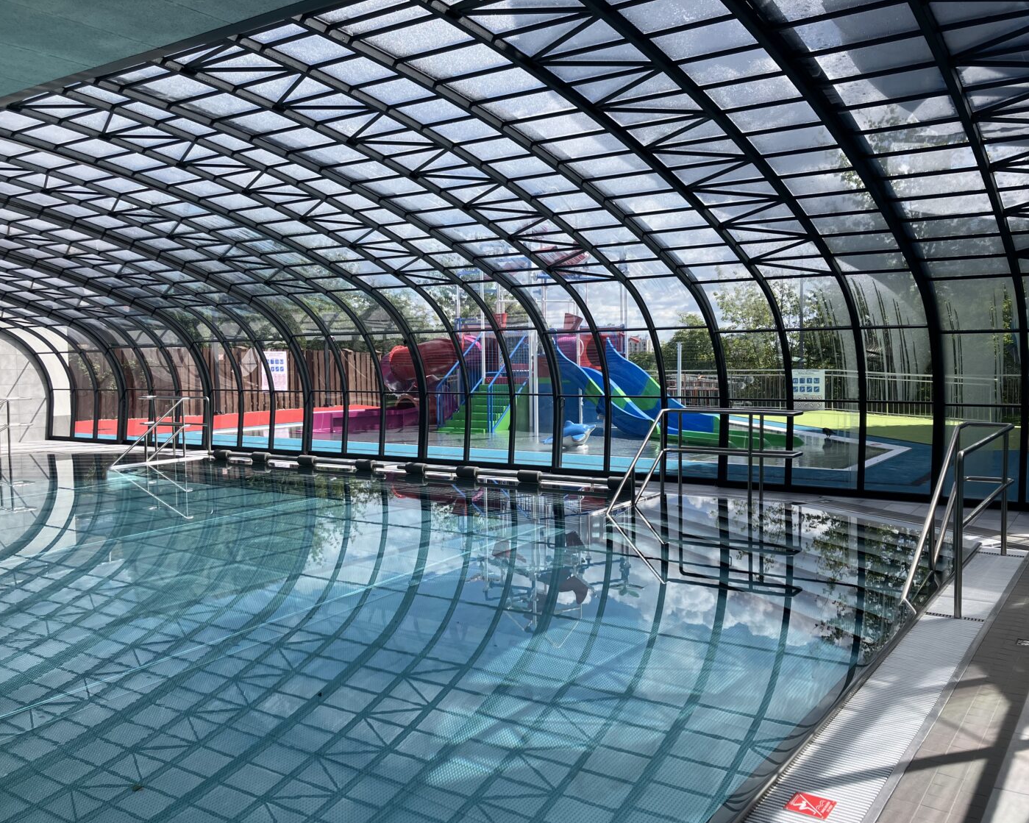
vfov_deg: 48.5
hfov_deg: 58.8
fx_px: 914
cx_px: 524
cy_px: 422
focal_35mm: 30
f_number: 1.8
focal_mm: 3.99
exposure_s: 1/1567
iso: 32
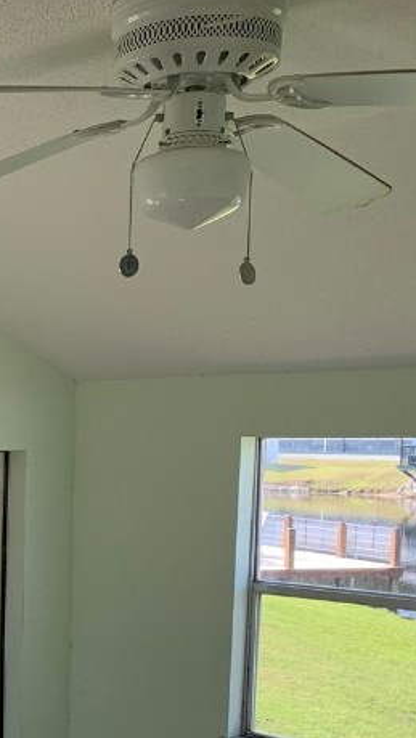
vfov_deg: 32.6
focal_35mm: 63
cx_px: -246
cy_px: 558
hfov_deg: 16.9
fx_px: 1235
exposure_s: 1/274
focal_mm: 4.25
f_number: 1.8
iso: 25
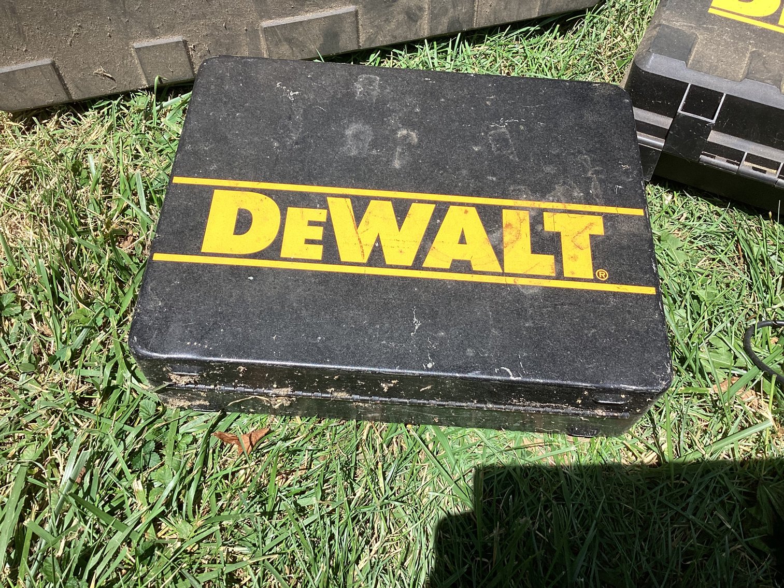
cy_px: 294
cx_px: 392
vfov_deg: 45.4
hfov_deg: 58.3
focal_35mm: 31
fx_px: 702
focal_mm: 3.3
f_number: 2.4
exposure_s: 1/858
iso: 25
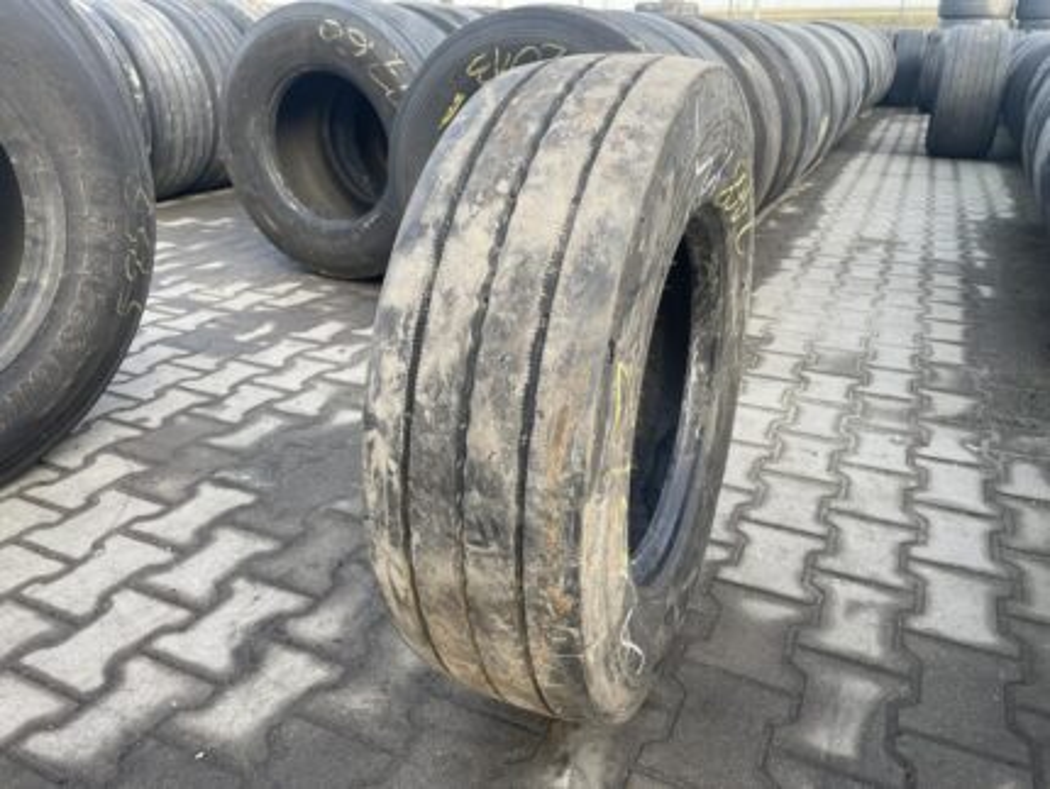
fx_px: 789
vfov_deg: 53.1
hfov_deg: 67.3
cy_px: 394
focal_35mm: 26
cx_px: 525
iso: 32
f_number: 1.6
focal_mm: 4.2
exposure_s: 1/127
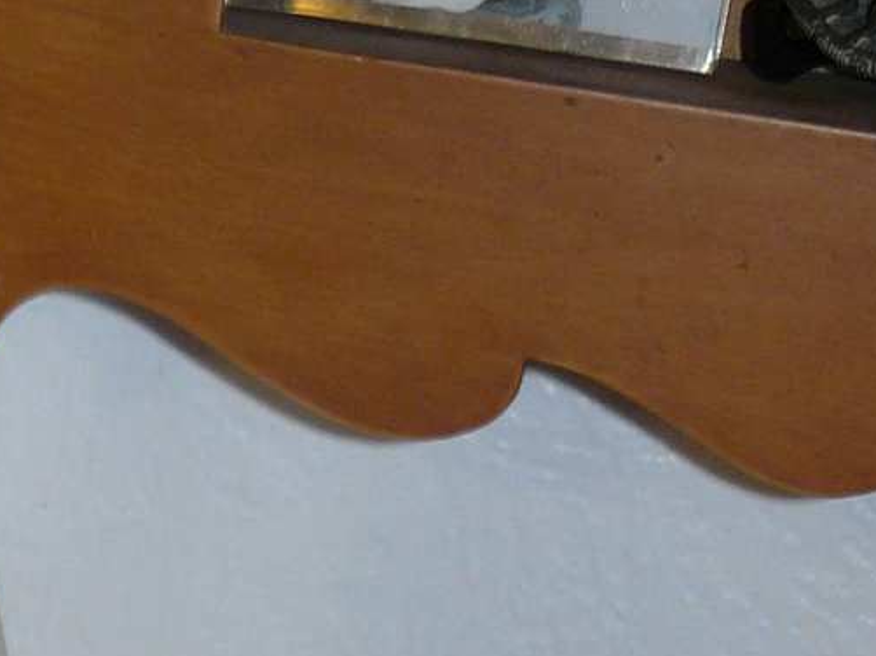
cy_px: 1394
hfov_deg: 12.8
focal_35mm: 147
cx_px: -386
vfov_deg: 9.3
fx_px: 3718
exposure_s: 1/30
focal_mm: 6
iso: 100
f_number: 2.8
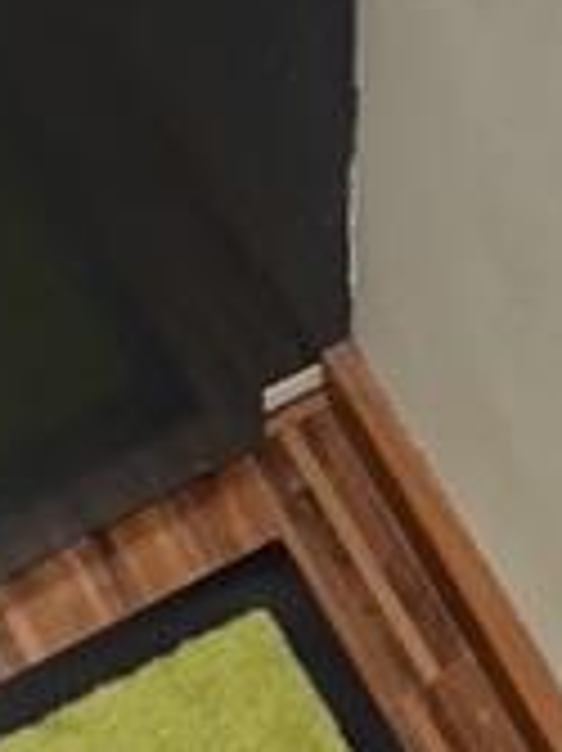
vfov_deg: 17.3
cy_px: -27
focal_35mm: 111
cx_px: 297
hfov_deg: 13.3
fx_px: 2406
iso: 125
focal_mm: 4.15
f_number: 2.2
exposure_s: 1/8
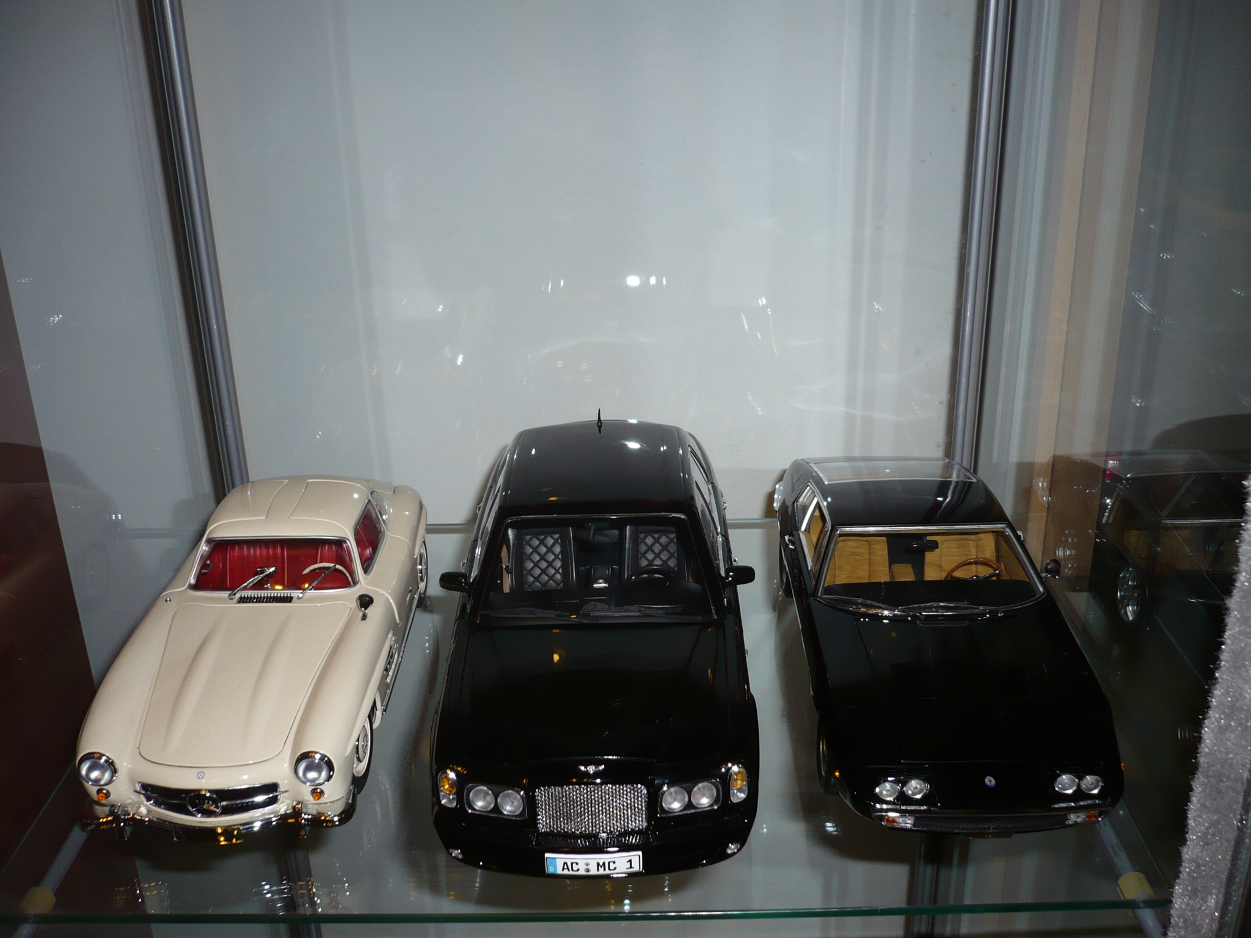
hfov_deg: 52.6
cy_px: 469
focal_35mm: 35
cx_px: 626
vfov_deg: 40.7
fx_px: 1265
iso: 100
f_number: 2.8
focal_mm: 5.8
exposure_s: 1/30
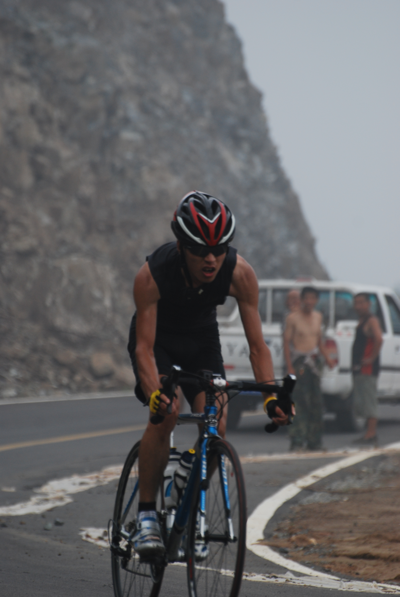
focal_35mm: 360
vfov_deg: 5.7
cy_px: 298
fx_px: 5982
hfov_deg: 3.8
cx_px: 200
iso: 200
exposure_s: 1/640
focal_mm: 240
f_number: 5.6
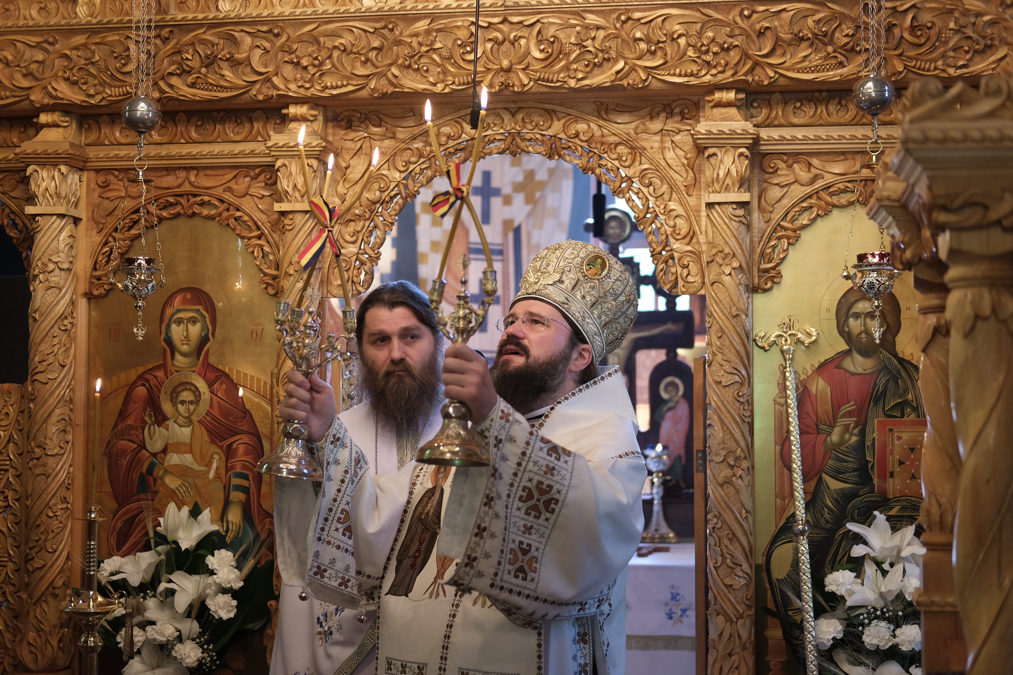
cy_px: 338
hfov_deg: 37.5
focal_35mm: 53
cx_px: 506
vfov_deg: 25.5
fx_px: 1491
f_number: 2
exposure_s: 1/125
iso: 1600
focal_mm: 35
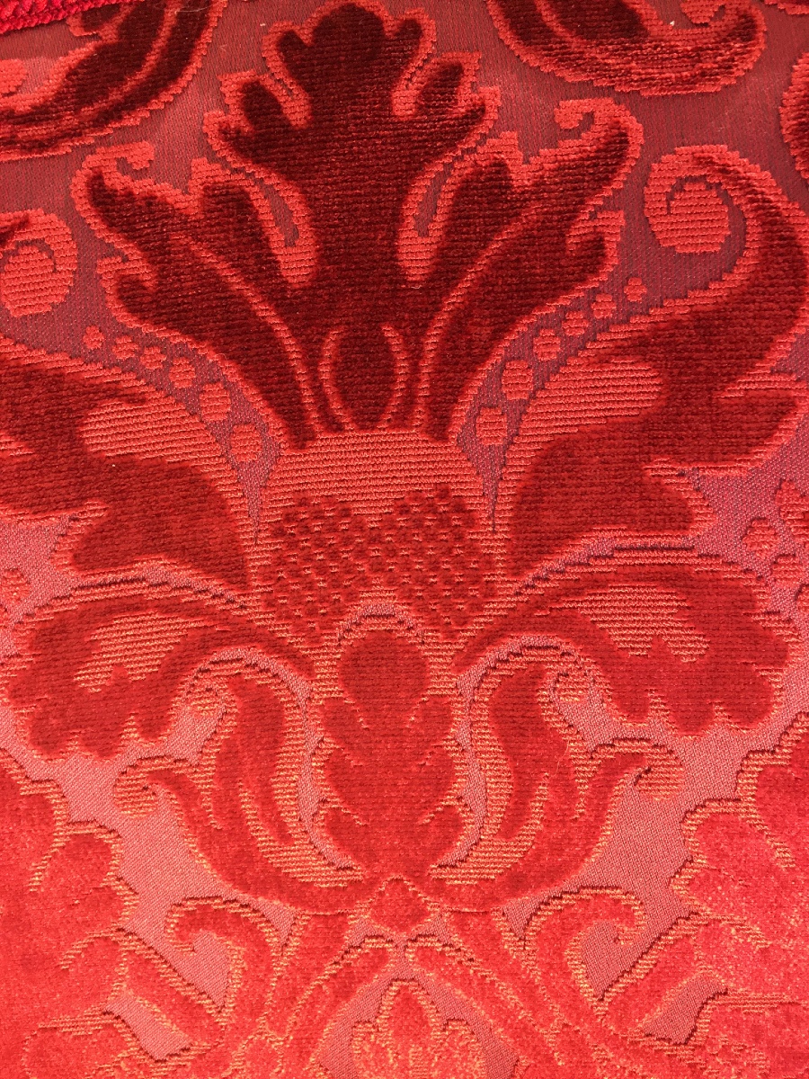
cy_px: 540
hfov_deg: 48.2
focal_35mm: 29
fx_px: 904
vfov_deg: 61.7
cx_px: 404
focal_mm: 4.15
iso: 200
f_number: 2.2
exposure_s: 1/25
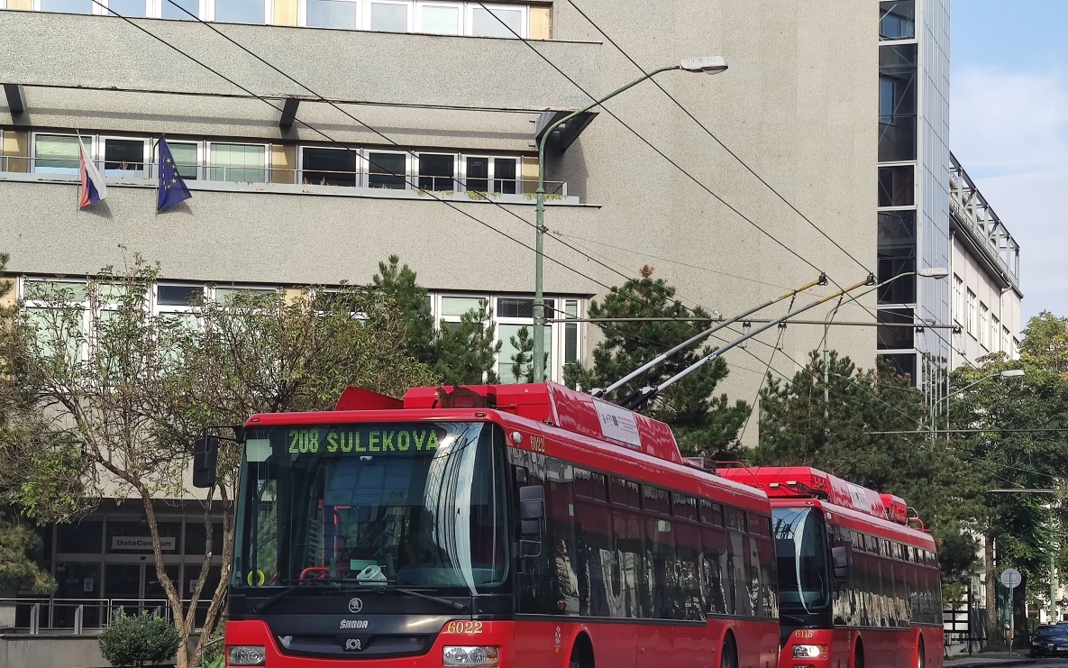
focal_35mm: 44
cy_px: 405
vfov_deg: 29.1
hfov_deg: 45.3
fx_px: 1281
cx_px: 530
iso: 100
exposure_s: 1/1190
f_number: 2
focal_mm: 8.16
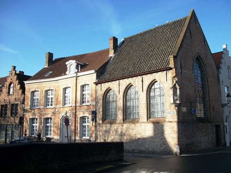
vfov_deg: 44.2
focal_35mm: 32
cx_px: 116
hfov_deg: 56.8
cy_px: 86
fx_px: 214
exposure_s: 1/100
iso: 80
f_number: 8.8
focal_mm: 5.7
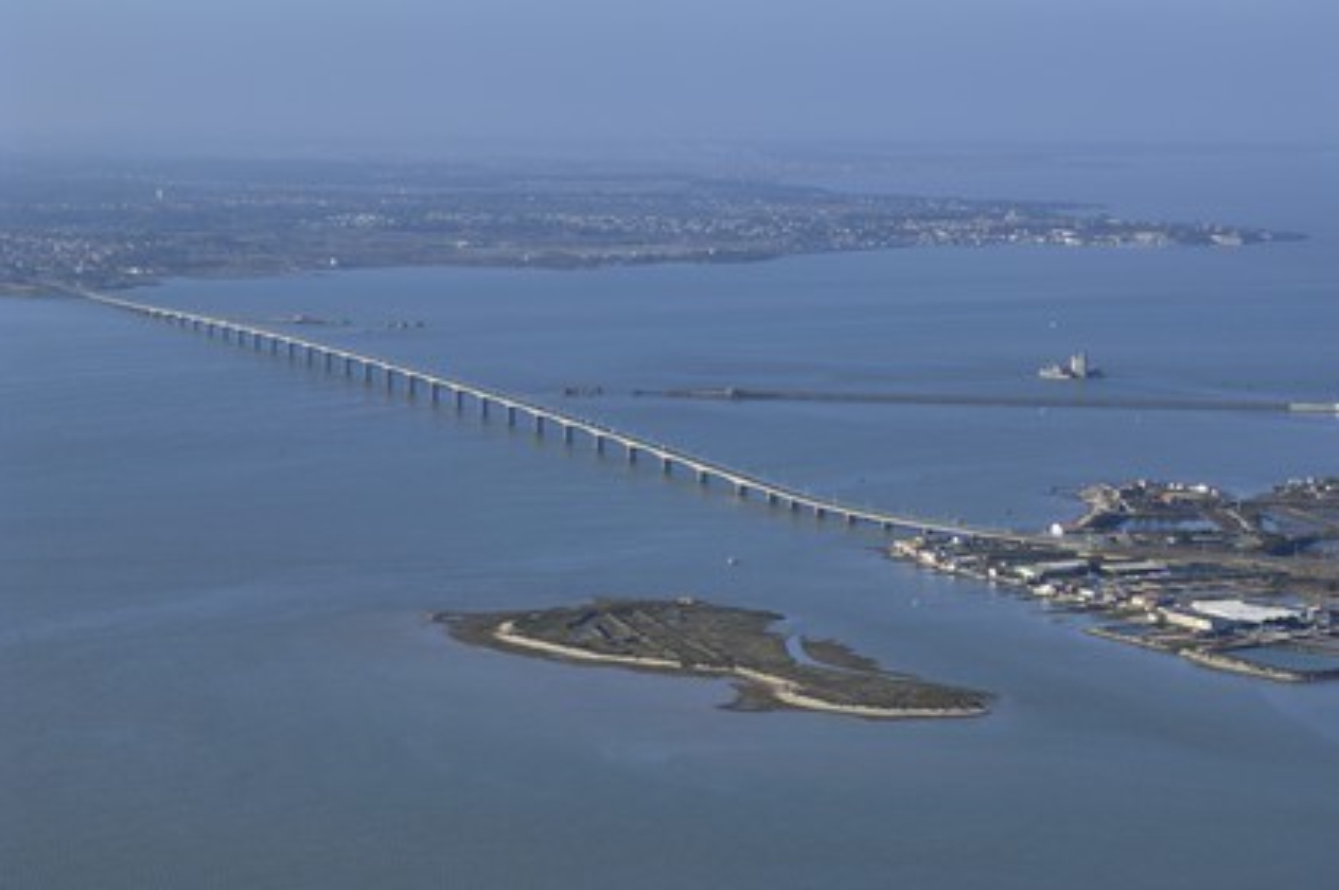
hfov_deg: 19.5
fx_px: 3902
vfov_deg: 13.0
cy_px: 445
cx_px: 670
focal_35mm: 105
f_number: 5
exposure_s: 1/640
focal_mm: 70
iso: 100
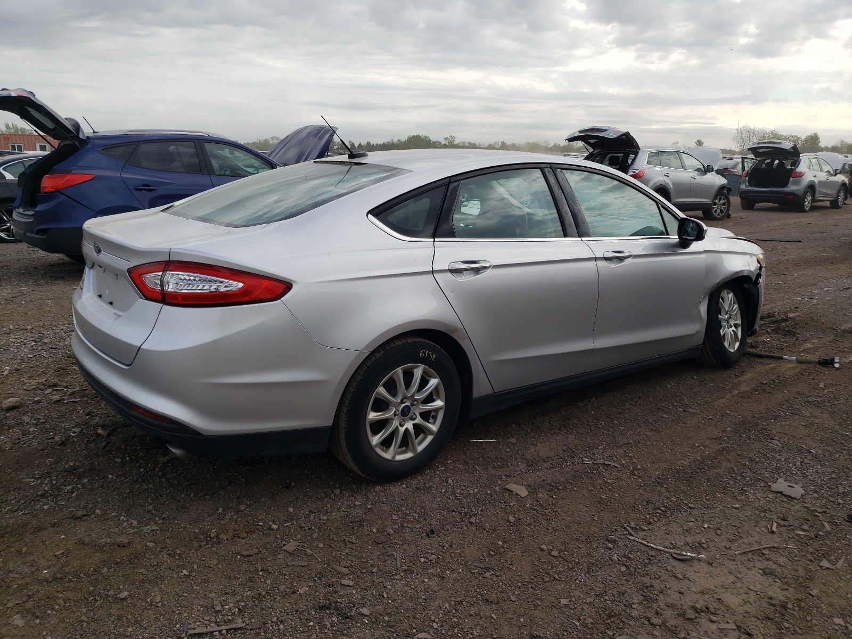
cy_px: 320
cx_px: 426
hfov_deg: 67.3
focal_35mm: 26
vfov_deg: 53.1
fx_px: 640
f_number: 1.5
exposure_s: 1/3333
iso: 50
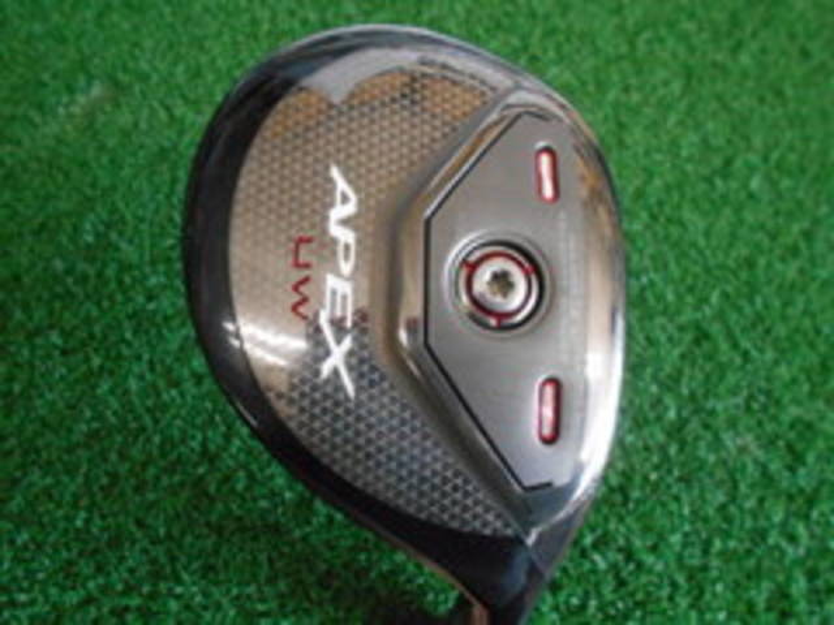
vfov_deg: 53.1
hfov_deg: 67.3
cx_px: 417
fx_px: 626
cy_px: 312
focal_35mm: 26
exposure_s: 1/125
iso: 800
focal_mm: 4.6
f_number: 3.2
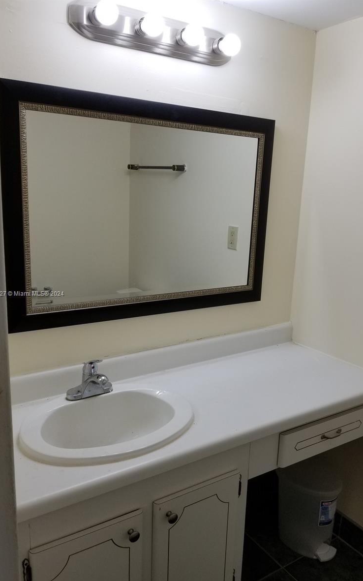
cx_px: 195
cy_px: 294
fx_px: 443
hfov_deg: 44.5
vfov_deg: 66.5
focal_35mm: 28
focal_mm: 4.3
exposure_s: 1/154
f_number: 1.7
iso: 50
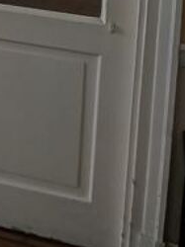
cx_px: -295
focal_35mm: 128
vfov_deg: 13.8
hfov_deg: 9.8
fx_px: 914
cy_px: -198
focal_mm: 5.31
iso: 509
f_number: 1.7
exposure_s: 1/50
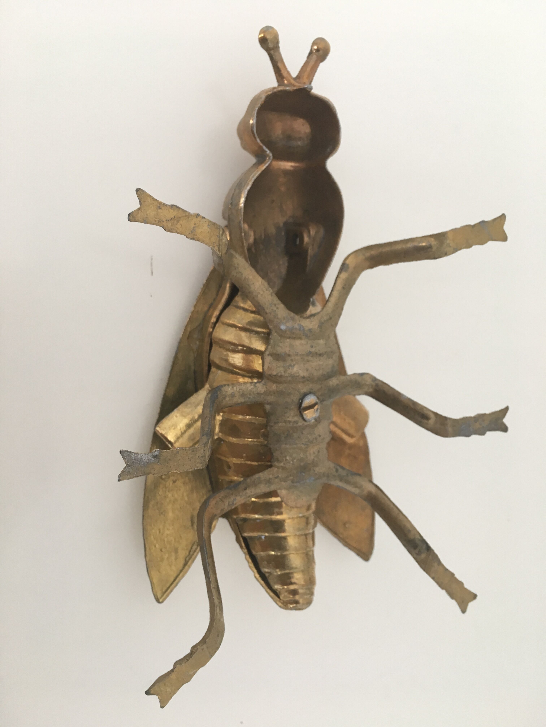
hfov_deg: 48.2
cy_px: 364
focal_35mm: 29
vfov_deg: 61.7
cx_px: 273
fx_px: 610
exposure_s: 1/33
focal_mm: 4.15
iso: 80
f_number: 2.2
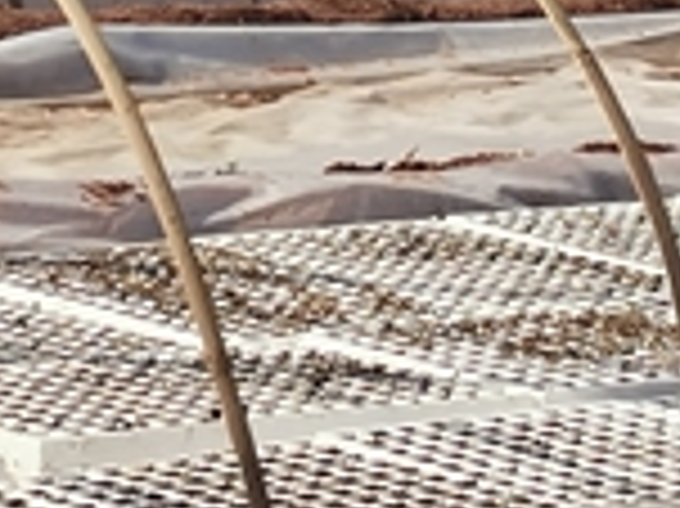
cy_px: -535
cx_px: 500
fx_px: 4318
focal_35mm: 220
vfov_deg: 6.5
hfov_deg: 9.0
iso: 50
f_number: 1.8
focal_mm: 4.75
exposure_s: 1/1645
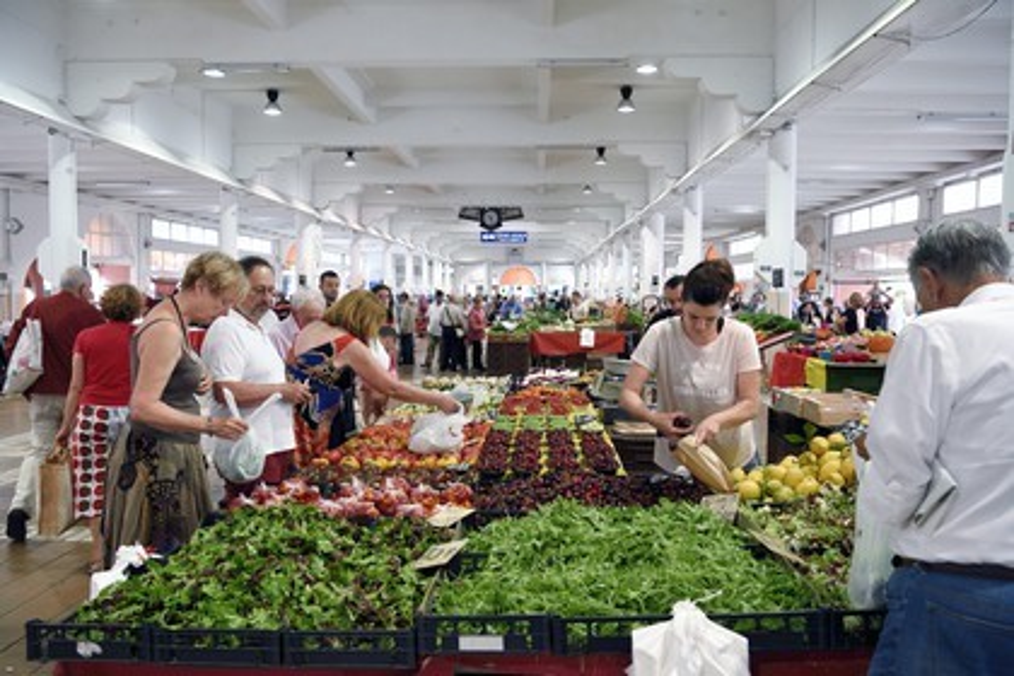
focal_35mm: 31
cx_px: 507
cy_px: 338
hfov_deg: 60.3
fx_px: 873
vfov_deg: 42.3
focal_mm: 31
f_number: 5.6
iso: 800
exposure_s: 1/100
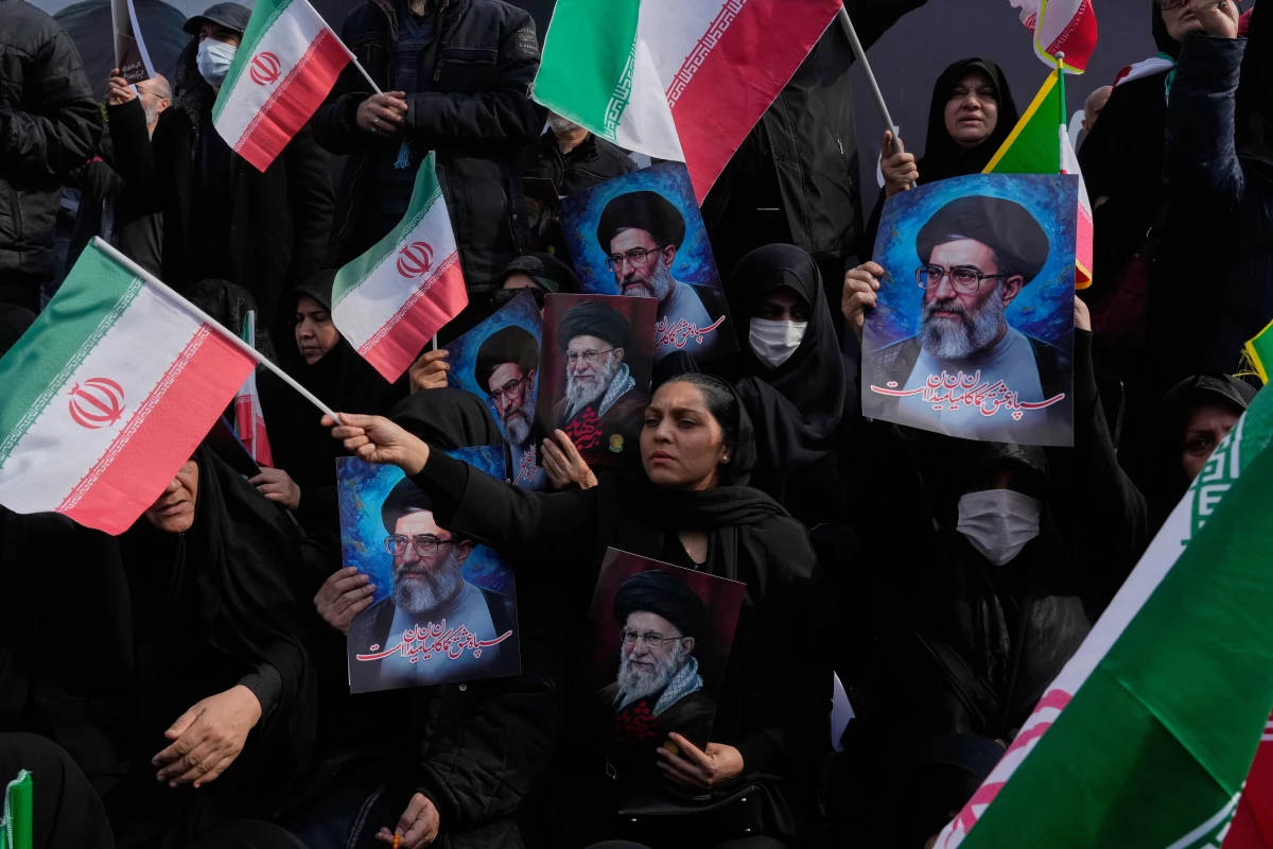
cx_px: 636
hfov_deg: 54.4
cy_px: 424
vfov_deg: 37.9
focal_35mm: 35
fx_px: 1238
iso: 800
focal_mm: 35
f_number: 10
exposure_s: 1/2000
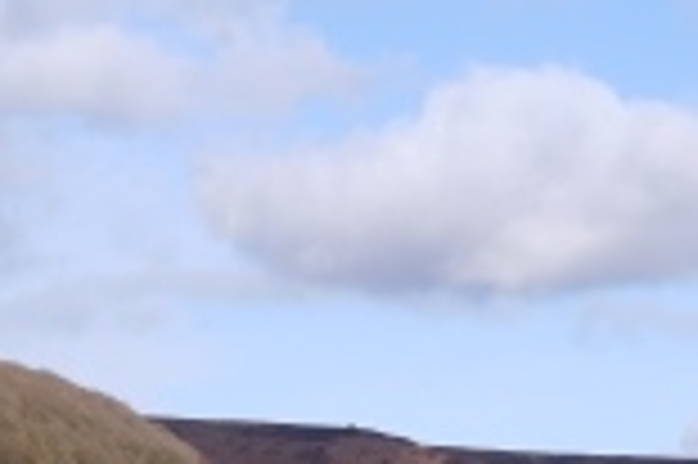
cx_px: 383
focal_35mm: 151
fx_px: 2925
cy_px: 608
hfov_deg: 13.6
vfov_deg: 8.9
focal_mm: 26
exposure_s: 1/320
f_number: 8
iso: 160
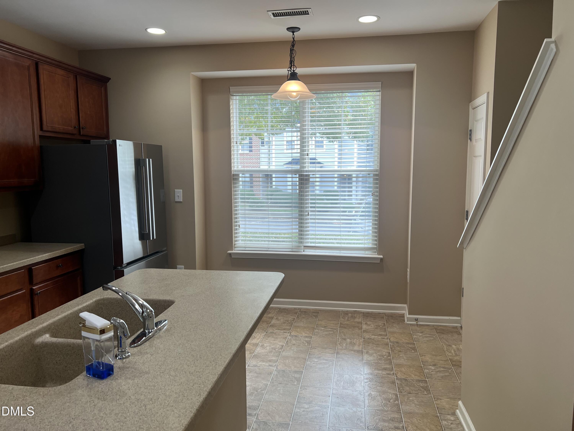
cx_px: 287
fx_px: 431
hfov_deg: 67.3
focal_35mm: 26
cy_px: 216
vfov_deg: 53.1
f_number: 1.5
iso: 50
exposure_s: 1/120
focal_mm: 5.7
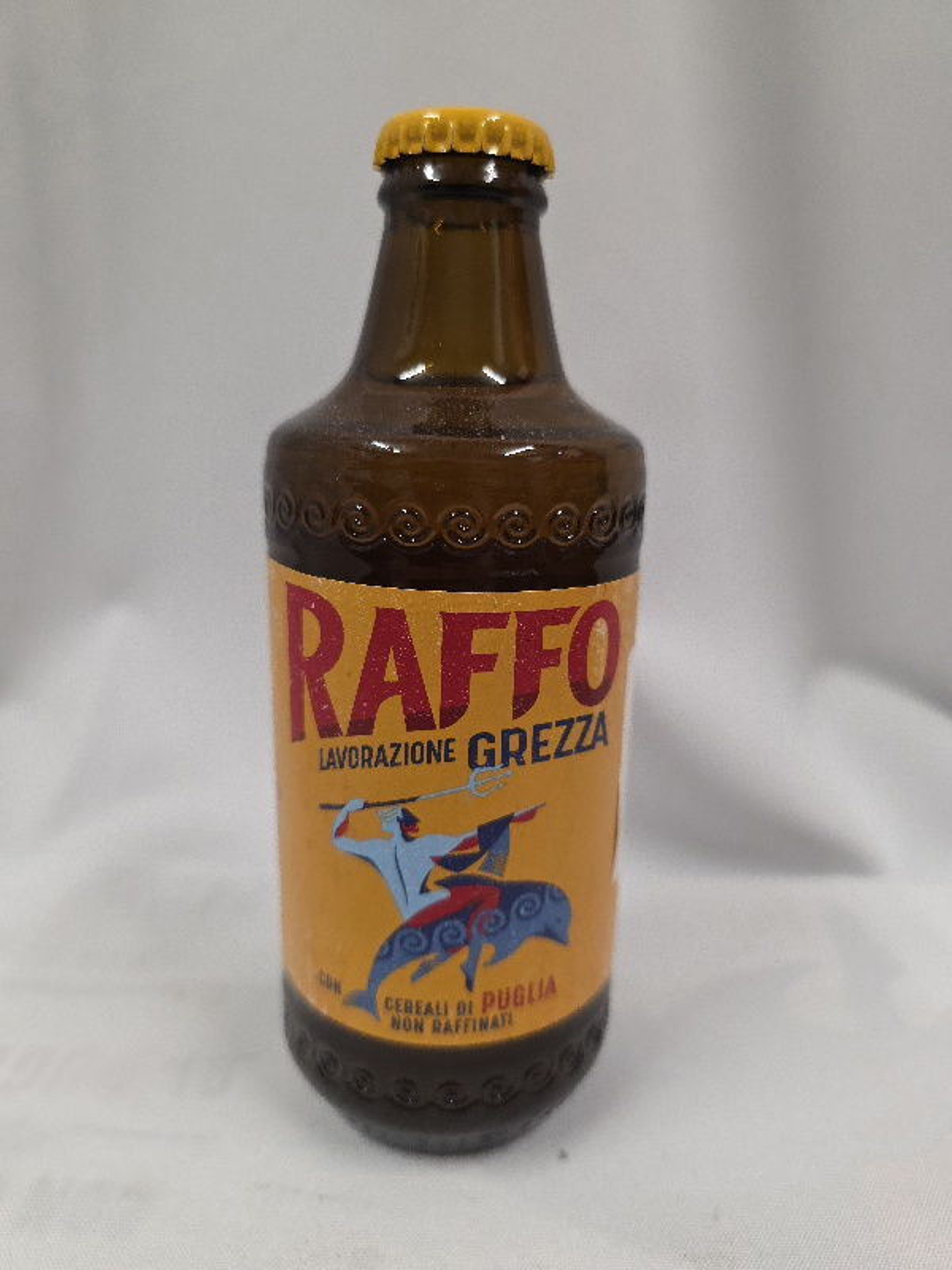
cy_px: 635
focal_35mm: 23
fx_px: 843
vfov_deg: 73.9
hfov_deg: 58.9
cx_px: 476
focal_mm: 6.3
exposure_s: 1/101
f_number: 1.7
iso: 400
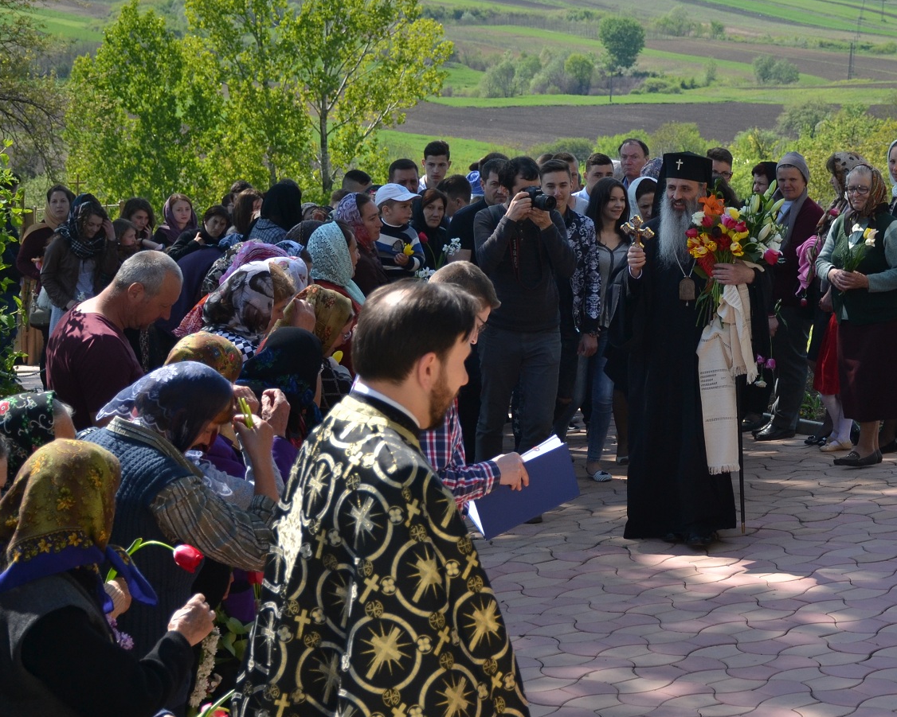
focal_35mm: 100
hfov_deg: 19.0
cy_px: 249
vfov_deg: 15.4
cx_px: 727
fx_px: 2655
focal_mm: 40
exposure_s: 1/800
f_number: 5.6
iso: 200
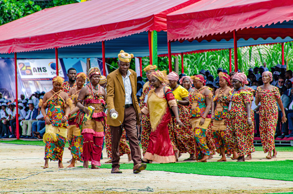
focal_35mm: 210
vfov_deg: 6.5
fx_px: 1706
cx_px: 146
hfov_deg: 9.8
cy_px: 97
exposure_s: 1/125
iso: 100
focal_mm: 140
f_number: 5.6
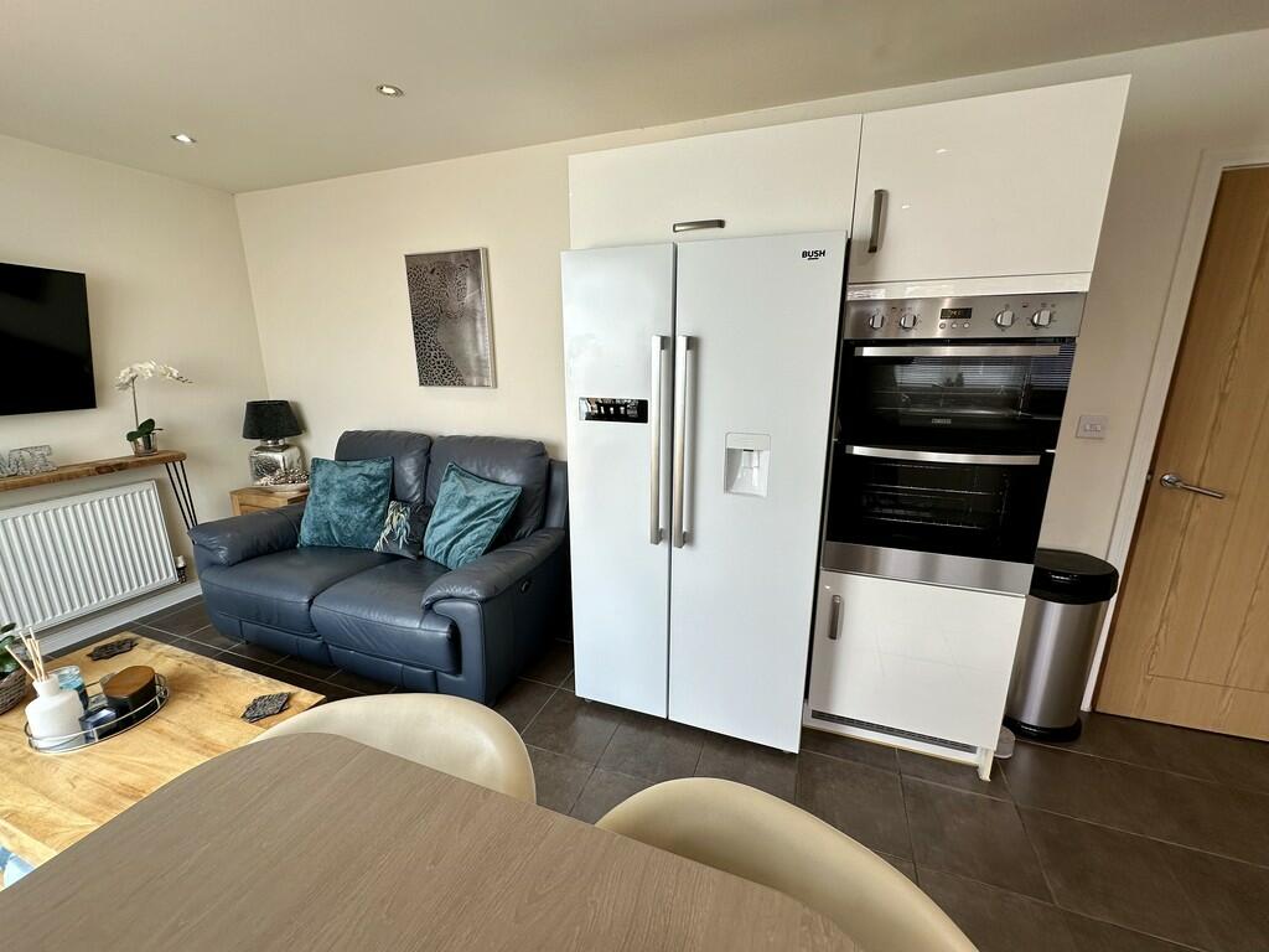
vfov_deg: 85.7
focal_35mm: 14
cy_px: 476
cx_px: 634
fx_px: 513
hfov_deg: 102.1
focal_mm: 2.22
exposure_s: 1/100
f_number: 2.2
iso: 40
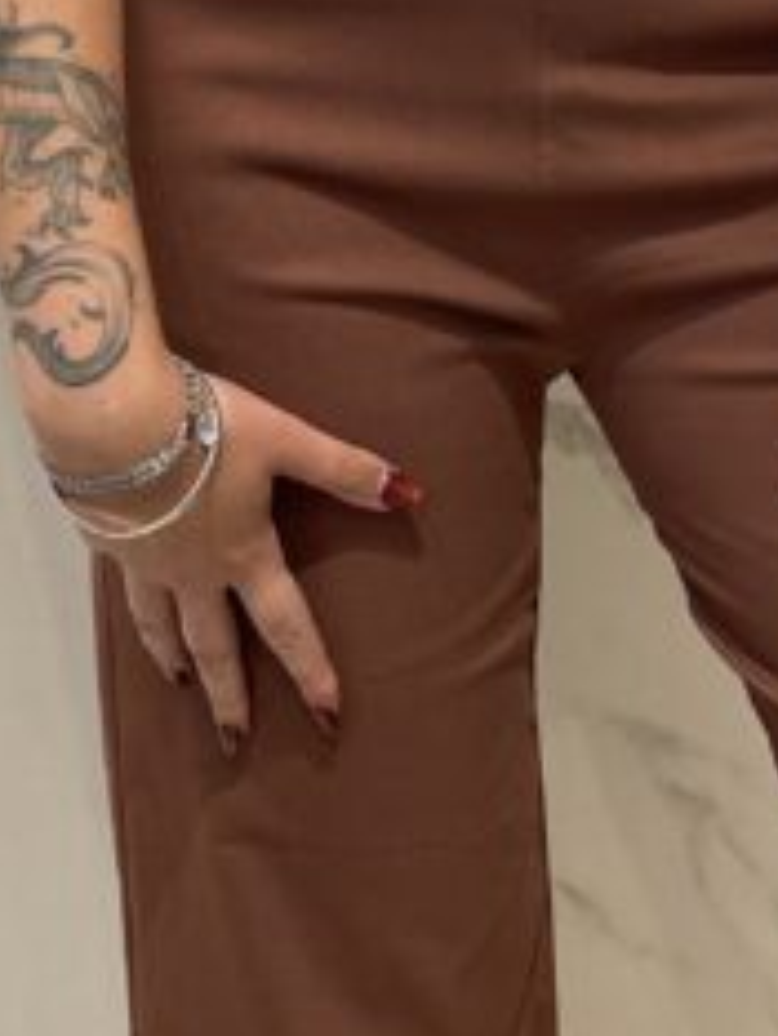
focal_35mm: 104
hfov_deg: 14.2
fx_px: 3114
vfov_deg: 18.7
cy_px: 238
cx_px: 547
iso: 80
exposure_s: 1/100
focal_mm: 4.2
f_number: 1.6
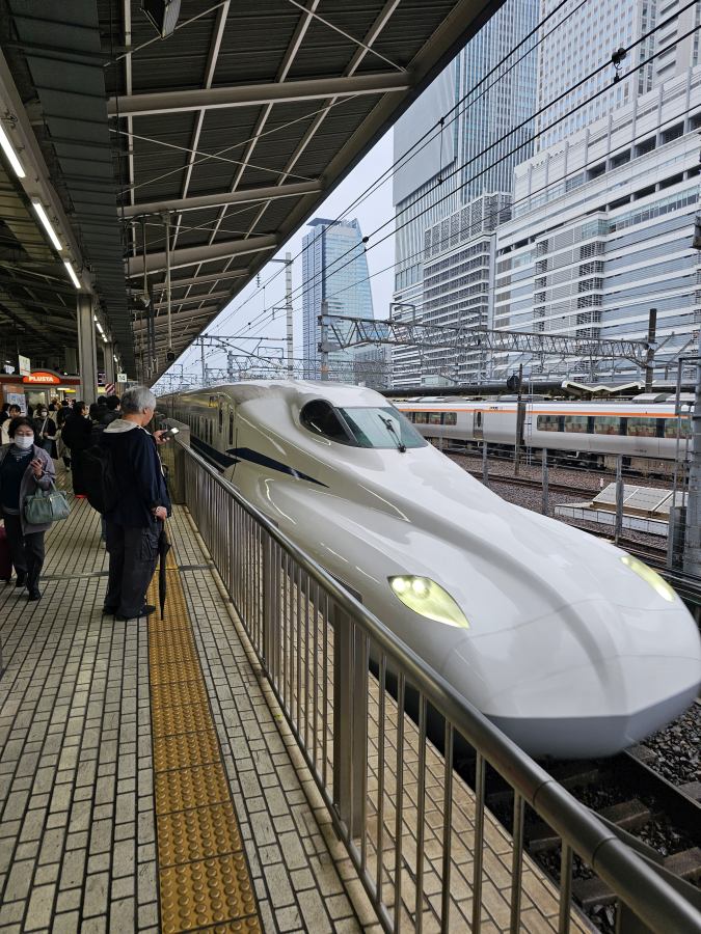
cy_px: 467
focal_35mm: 23
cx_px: 350
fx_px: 621
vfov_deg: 73.9
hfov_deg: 58.9
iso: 12
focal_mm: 6.3
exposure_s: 1/100
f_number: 1.7
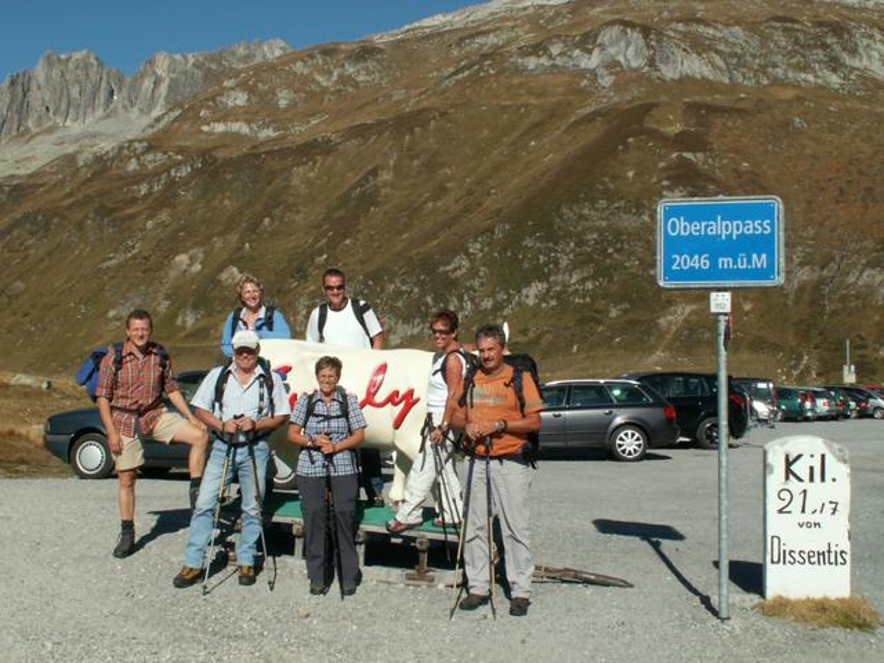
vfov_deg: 32.9
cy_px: 332
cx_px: 442
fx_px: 1124
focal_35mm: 44
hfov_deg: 42.9
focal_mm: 7.23
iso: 50
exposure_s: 1/200
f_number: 8
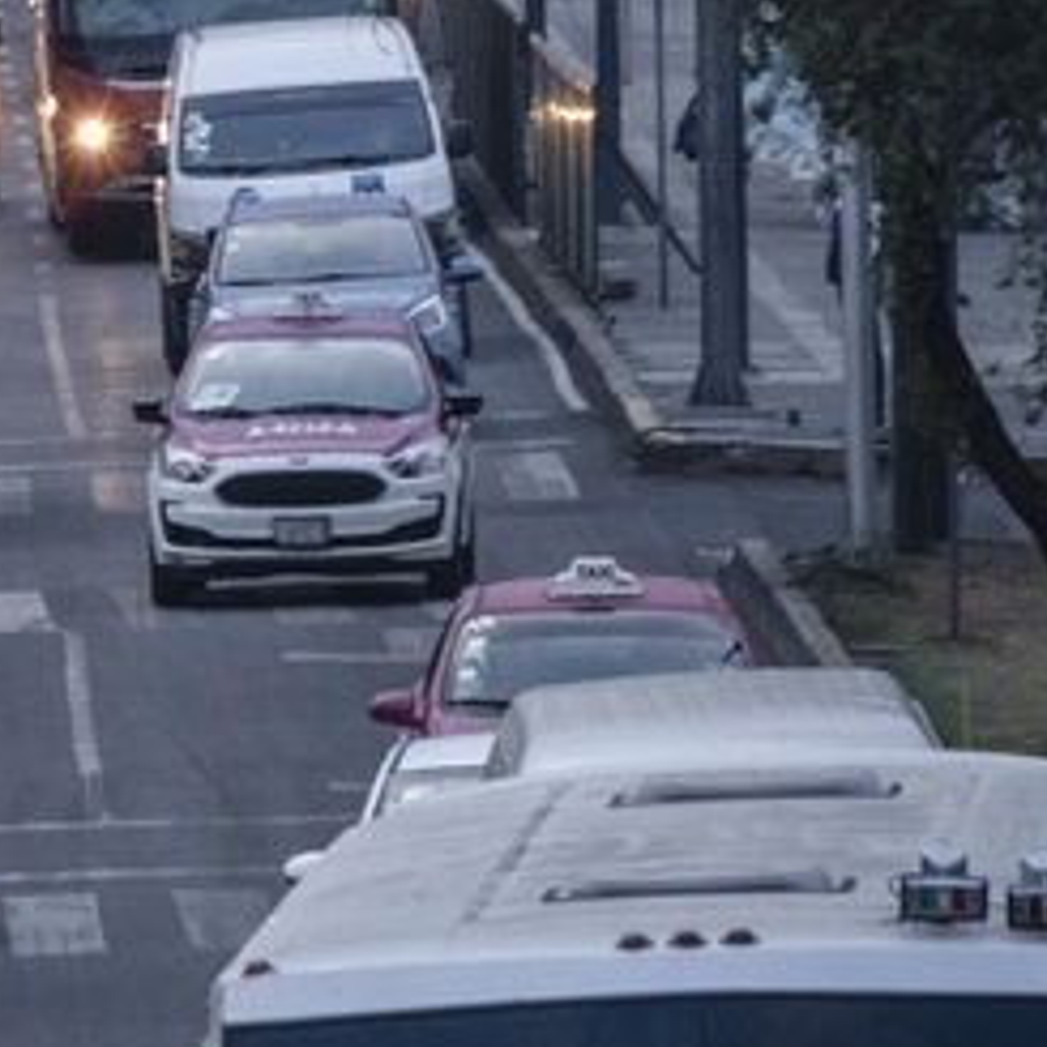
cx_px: -821
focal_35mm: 1000
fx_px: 34220
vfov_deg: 1.8
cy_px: 256
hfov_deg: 1.8
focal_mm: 240
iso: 2000
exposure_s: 1/500
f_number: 8
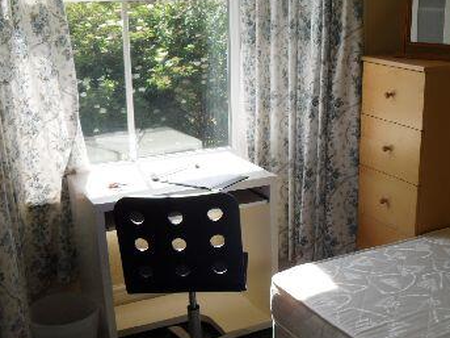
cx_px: 304
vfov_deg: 28.4
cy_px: 218
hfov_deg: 37.1
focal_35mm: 51
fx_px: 663
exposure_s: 1/500
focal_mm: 6.2
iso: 100
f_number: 2.8
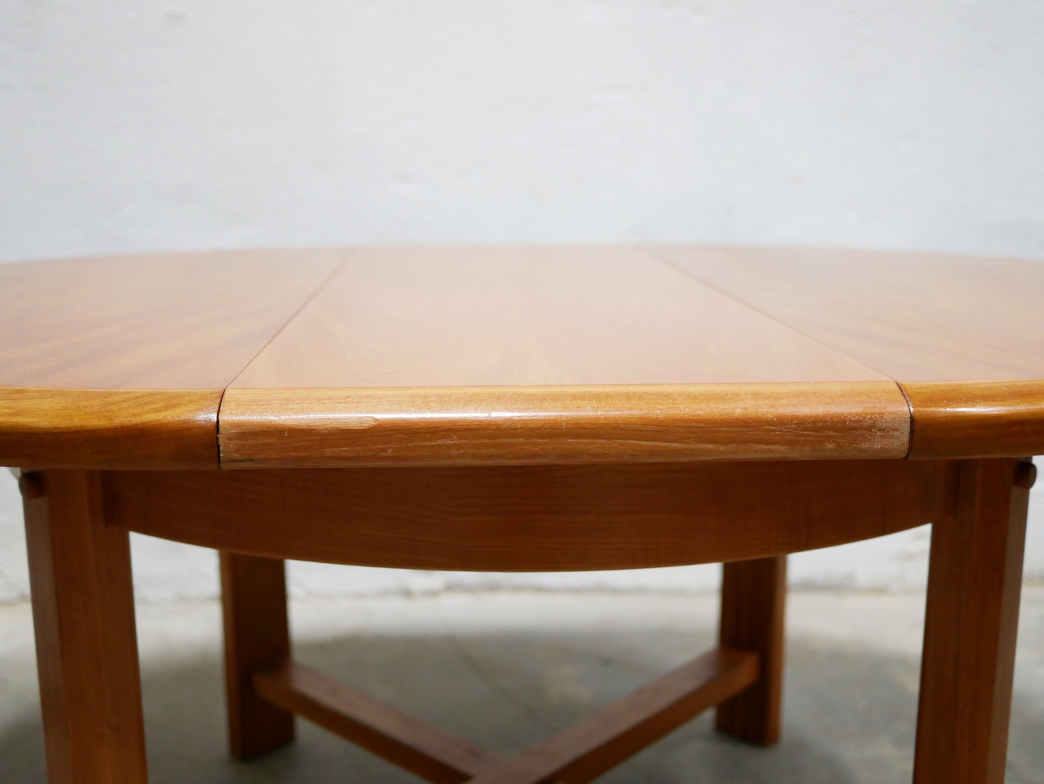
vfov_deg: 36.0
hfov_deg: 46.8
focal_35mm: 40
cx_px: 522
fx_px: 1207
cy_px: 392
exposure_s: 1/60
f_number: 1.7
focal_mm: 20
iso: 1250
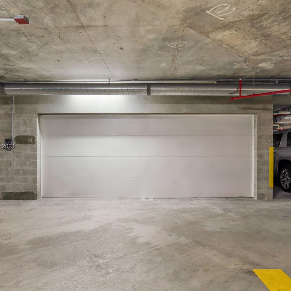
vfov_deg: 62.9
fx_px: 238
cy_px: 147
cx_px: 150
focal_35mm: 25
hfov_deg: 62.9
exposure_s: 1/1.25
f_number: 8
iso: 125
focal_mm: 19
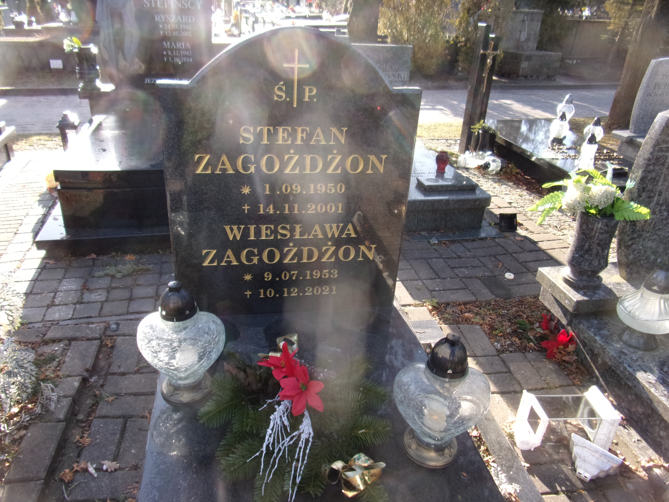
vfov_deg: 56.8
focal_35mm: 24
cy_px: 251
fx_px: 464
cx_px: 334
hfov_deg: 71.6
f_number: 3.3
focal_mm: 4.3
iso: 80
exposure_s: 1/140
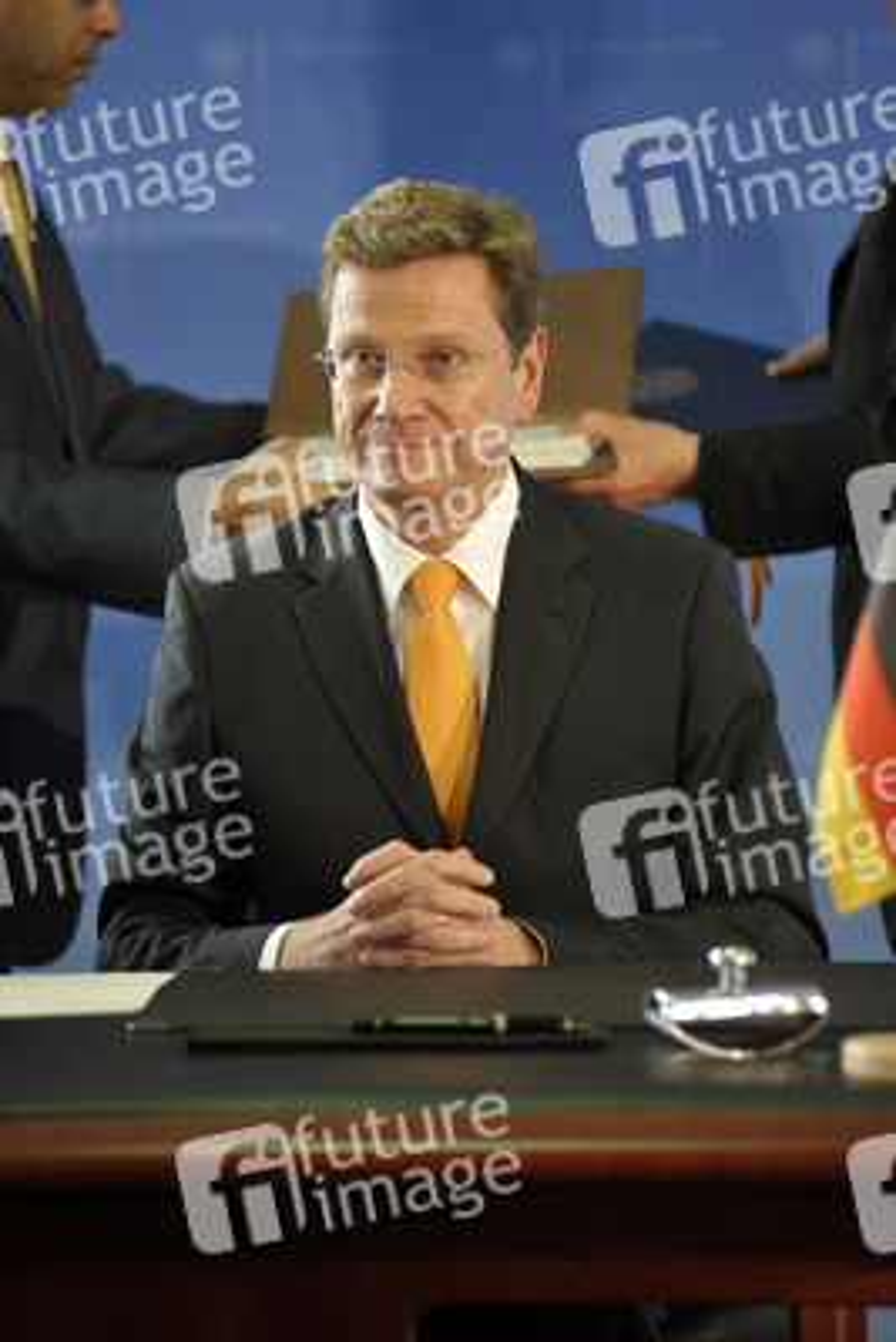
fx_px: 7460
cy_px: 671
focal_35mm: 200
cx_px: 448
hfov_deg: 6.9
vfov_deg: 10.3
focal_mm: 200
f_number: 3.2
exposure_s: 1/160
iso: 1250
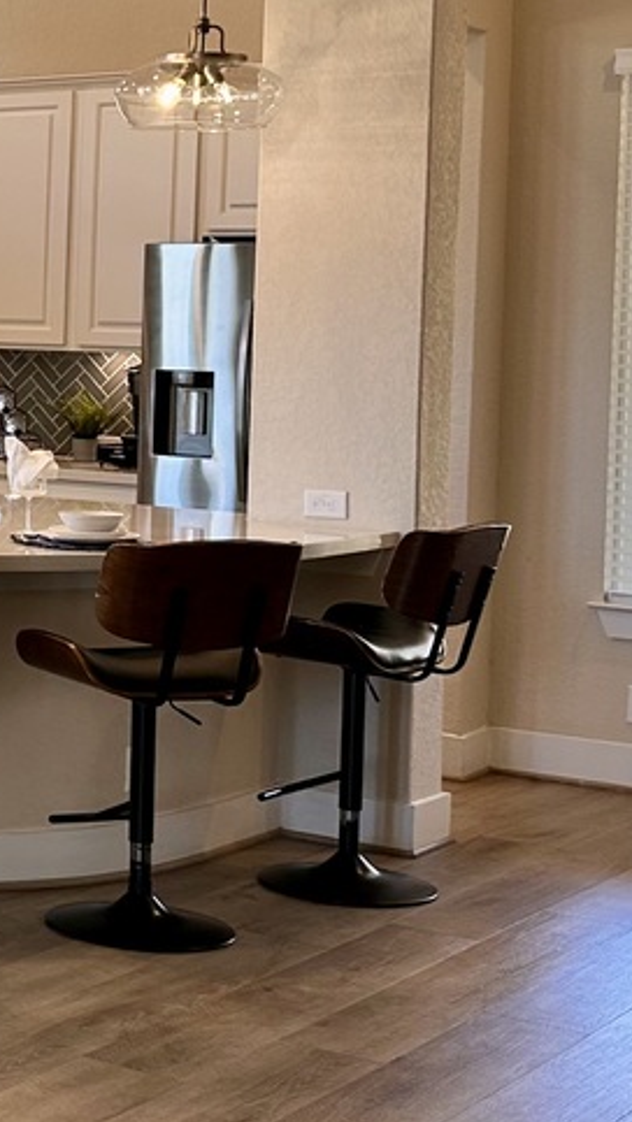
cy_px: 411
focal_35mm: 78
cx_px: -518
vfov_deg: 27.1
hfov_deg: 13.8
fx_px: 2322
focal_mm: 6.86
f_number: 1.78
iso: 100
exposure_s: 1/120
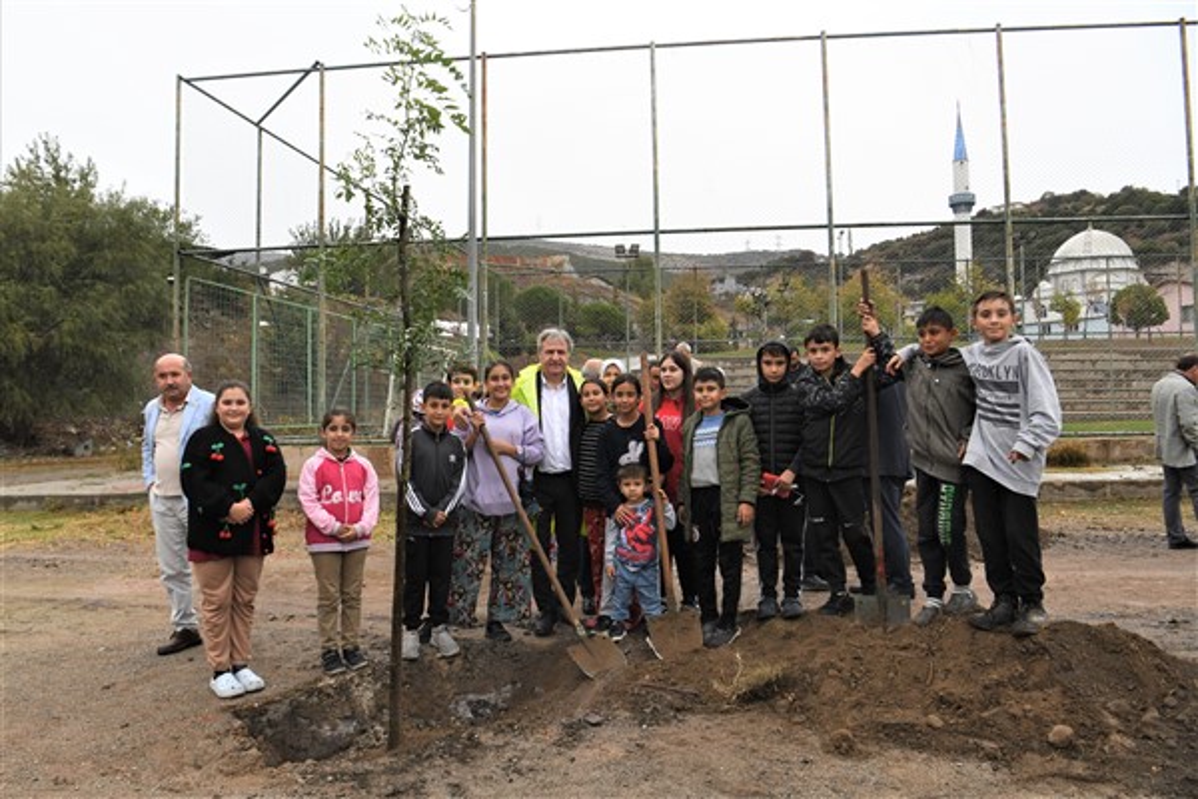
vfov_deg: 53.1
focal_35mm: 24
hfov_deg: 73.7
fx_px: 799
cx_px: 599
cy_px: 400
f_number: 11
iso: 800
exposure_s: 1/250
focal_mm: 24
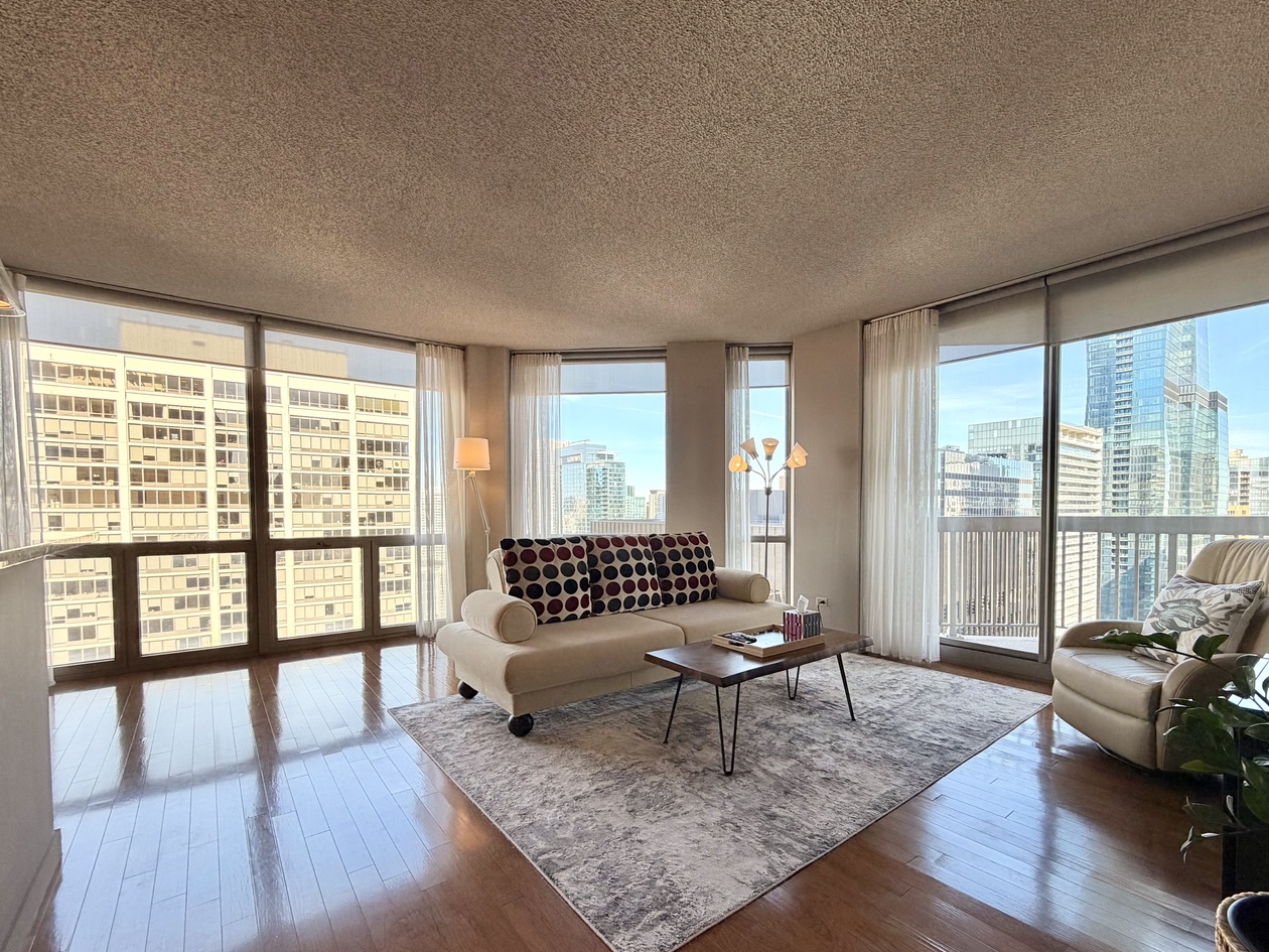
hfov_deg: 94.2
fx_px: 587
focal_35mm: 16
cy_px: 529
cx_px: 694
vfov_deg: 77.8
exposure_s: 1/211
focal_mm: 2.22
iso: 50
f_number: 2.2
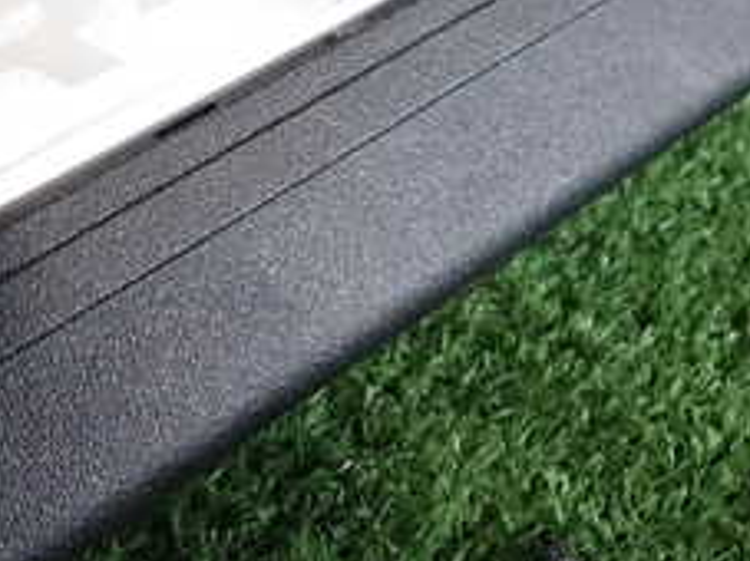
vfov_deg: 21.7
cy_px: 50
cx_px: 271
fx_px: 1429
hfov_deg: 29.3
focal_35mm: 66
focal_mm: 4.5
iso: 200
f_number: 2
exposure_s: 1/60
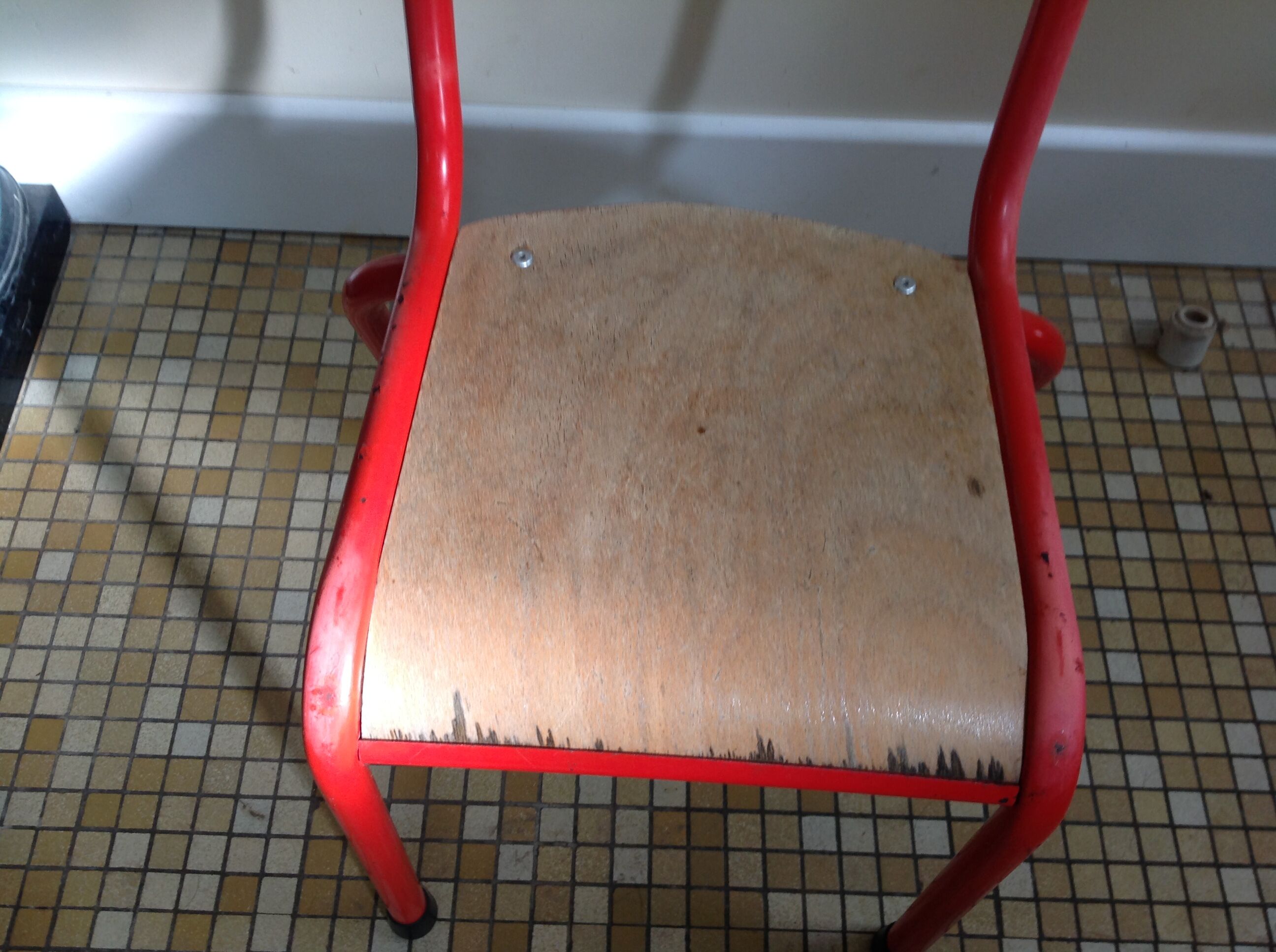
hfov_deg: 52.7
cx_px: 638
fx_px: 1288
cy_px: 476
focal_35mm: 35
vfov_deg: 40.6
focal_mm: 4.28
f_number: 2.4
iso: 50
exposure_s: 1/15
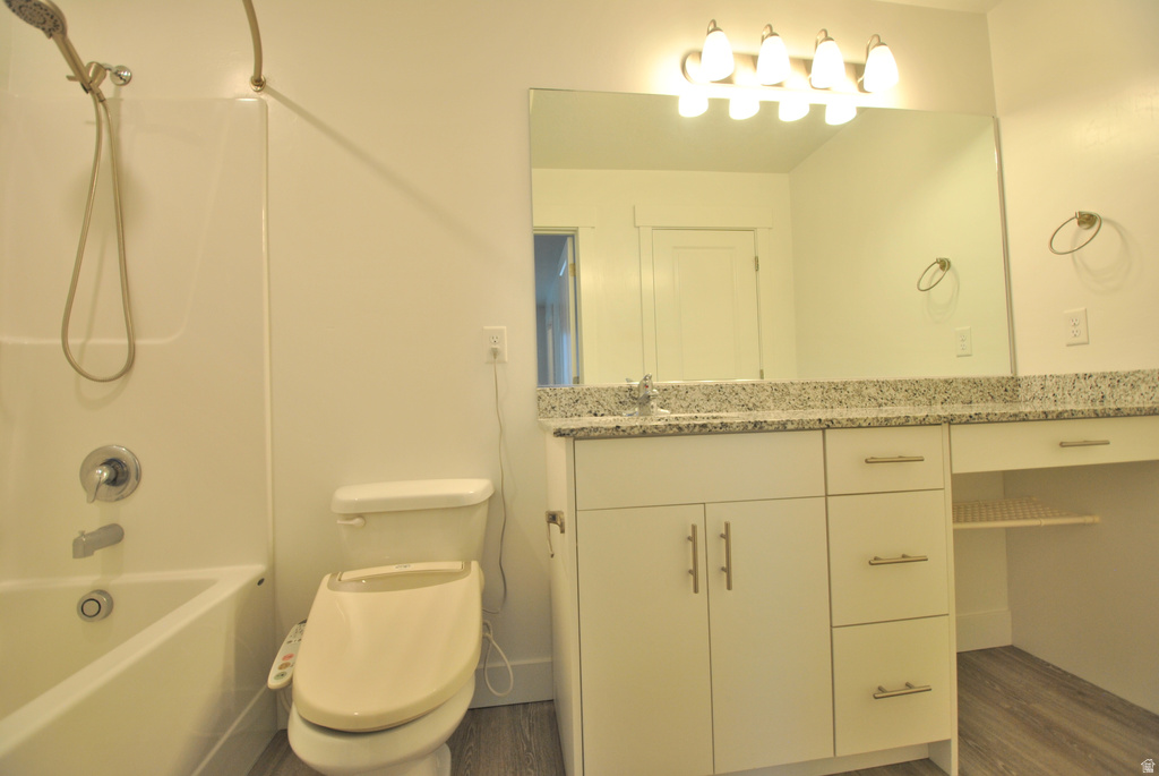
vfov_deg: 77.5
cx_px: 580
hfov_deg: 100.3
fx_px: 483
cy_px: 388
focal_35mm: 15
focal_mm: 10
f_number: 3.5
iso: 200
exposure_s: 1/50
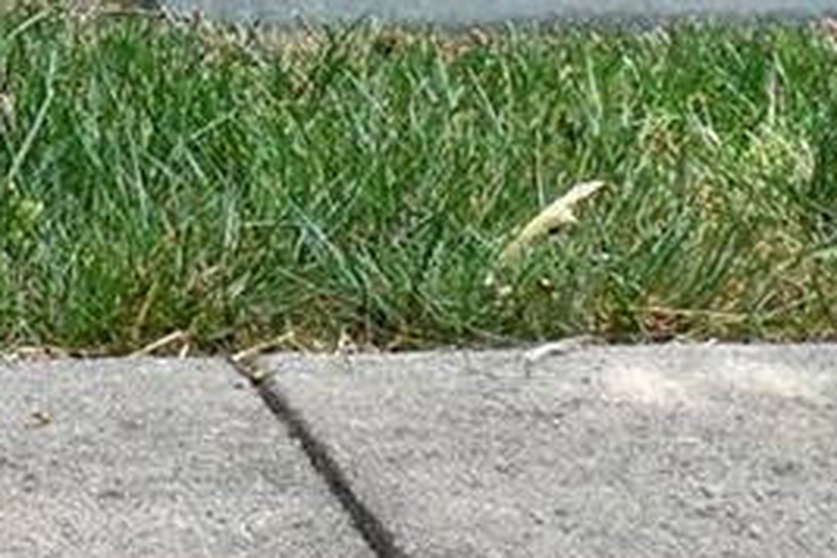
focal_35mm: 311
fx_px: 7226
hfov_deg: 6.5
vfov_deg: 4.4
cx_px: -599
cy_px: -425
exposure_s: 1/200
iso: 400
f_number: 7.1
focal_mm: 27
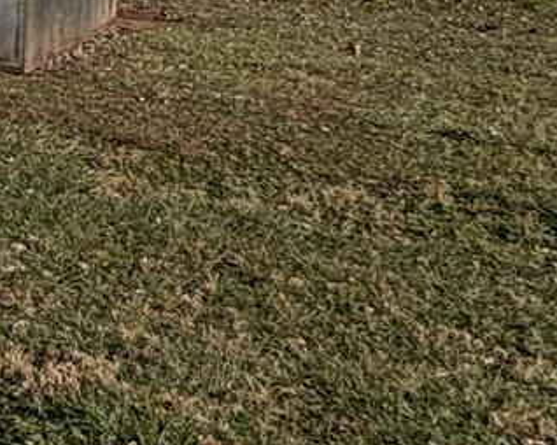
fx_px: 1450
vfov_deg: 16.5
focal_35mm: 88
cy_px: -126
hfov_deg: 14.6
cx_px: -760
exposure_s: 1/6135
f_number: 2.2
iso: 32
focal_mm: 2.22
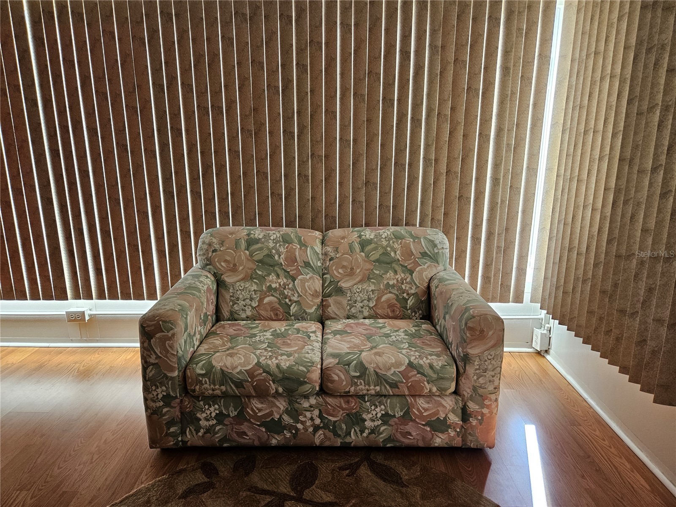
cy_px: 254
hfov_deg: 73.9
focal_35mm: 23
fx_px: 449
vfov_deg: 58.9
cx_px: 338
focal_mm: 5.4
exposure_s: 1/120
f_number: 1.8
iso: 250
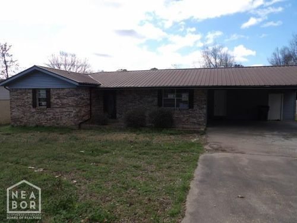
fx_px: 206
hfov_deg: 71.6
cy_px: 112
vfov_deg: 56.8
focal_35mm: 24
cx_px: 148
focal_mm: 4.3
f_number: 3.2
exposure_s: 1/821
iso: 100
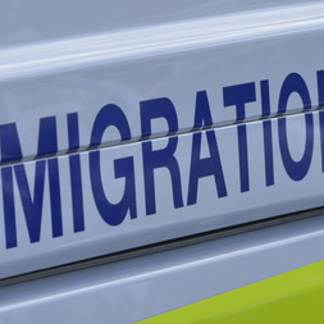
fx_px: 3590
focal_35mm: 339
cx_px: 416
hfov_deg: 5.1
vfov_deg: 5.2
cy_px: -32
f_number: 7.1
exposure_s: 1/800
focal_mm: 105
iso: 500
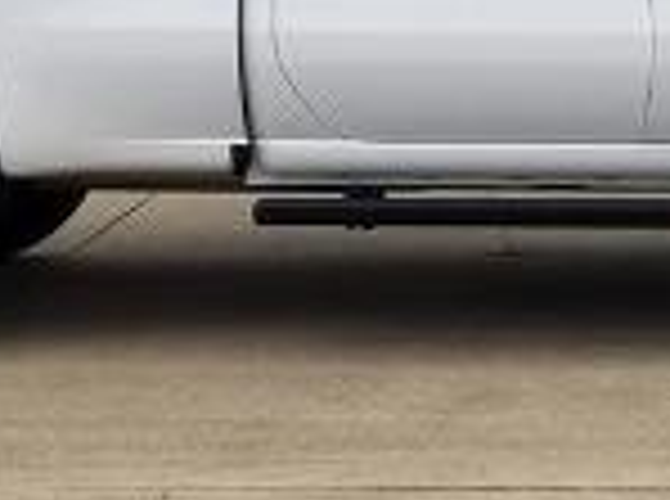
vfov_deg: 13.1
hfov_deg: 17.5
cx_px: 522
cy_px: 90
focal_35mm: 112
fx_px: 2163
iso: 50
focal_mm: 4.25
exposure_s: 1/3378
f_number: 1.7
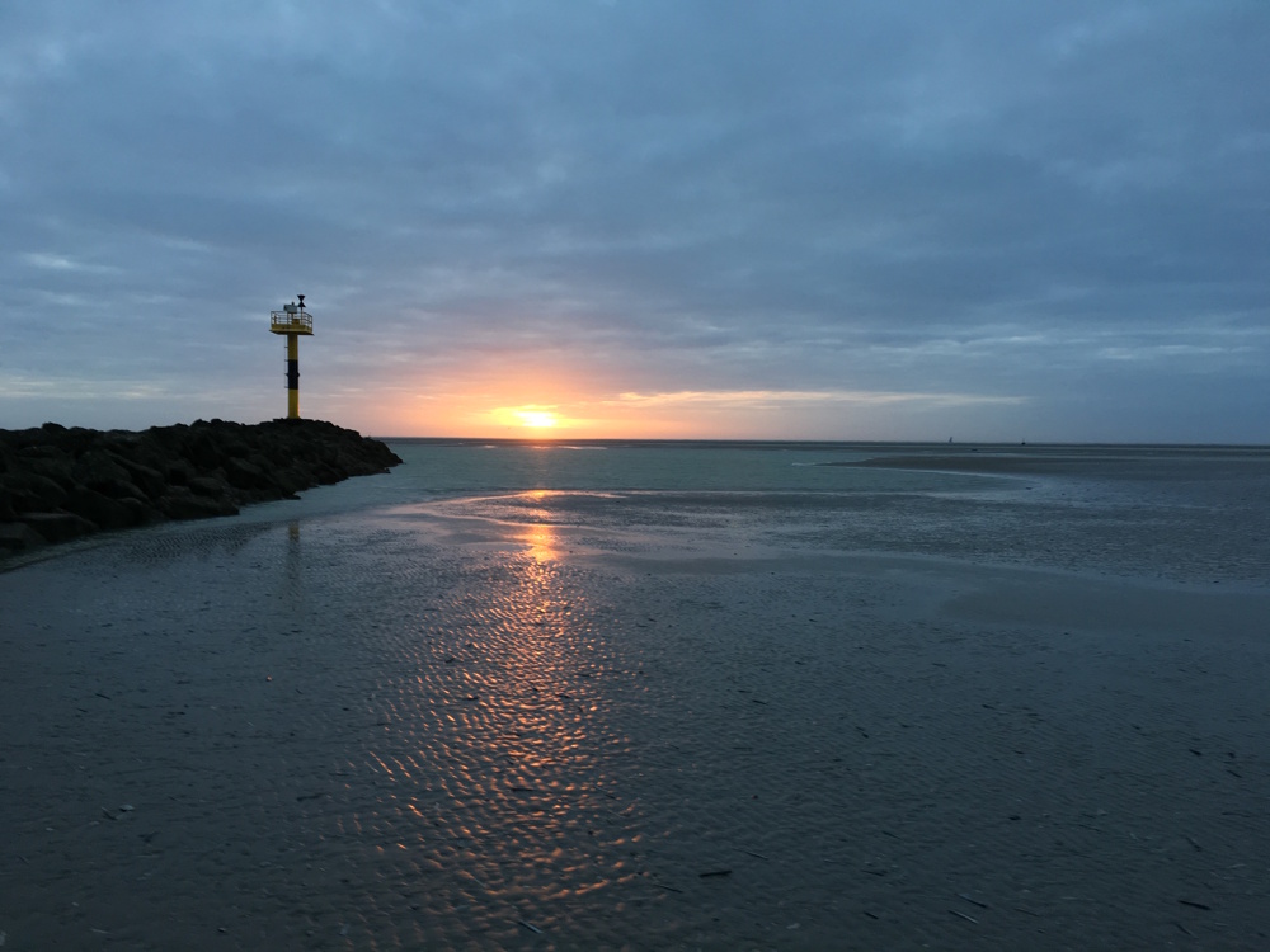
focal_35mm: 29
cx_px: 635
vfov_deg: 48.2
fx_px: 1064
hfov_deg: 61.7
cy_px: 476
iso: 32
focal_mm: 4.15
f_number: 2.2
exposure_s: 1/50
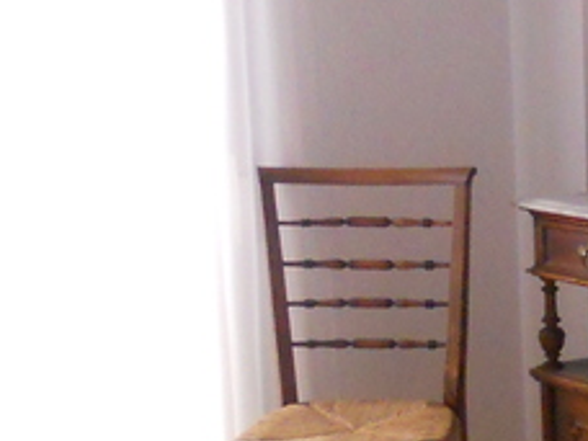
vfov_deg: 12.0
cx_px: 903
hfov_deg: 15.0
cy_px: 498
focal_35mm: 121
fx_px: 2055
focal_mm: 4.9
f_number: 3.2
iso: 400
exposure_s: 1/100
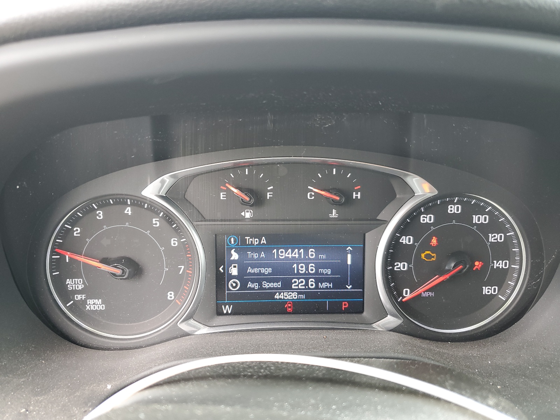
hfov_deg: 67.3
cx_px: 280
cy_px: 210
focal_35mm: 26
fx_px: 421
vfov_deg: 53.1
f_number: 1.5
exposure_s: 1/50
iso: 59
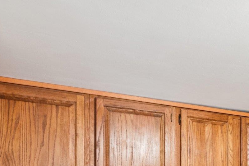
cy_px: 211
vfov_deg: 25.5
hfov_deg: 40.4
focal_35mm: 46
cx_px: 210
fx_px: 318
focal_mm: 18
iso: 400
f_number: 8
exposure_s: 1/2.5
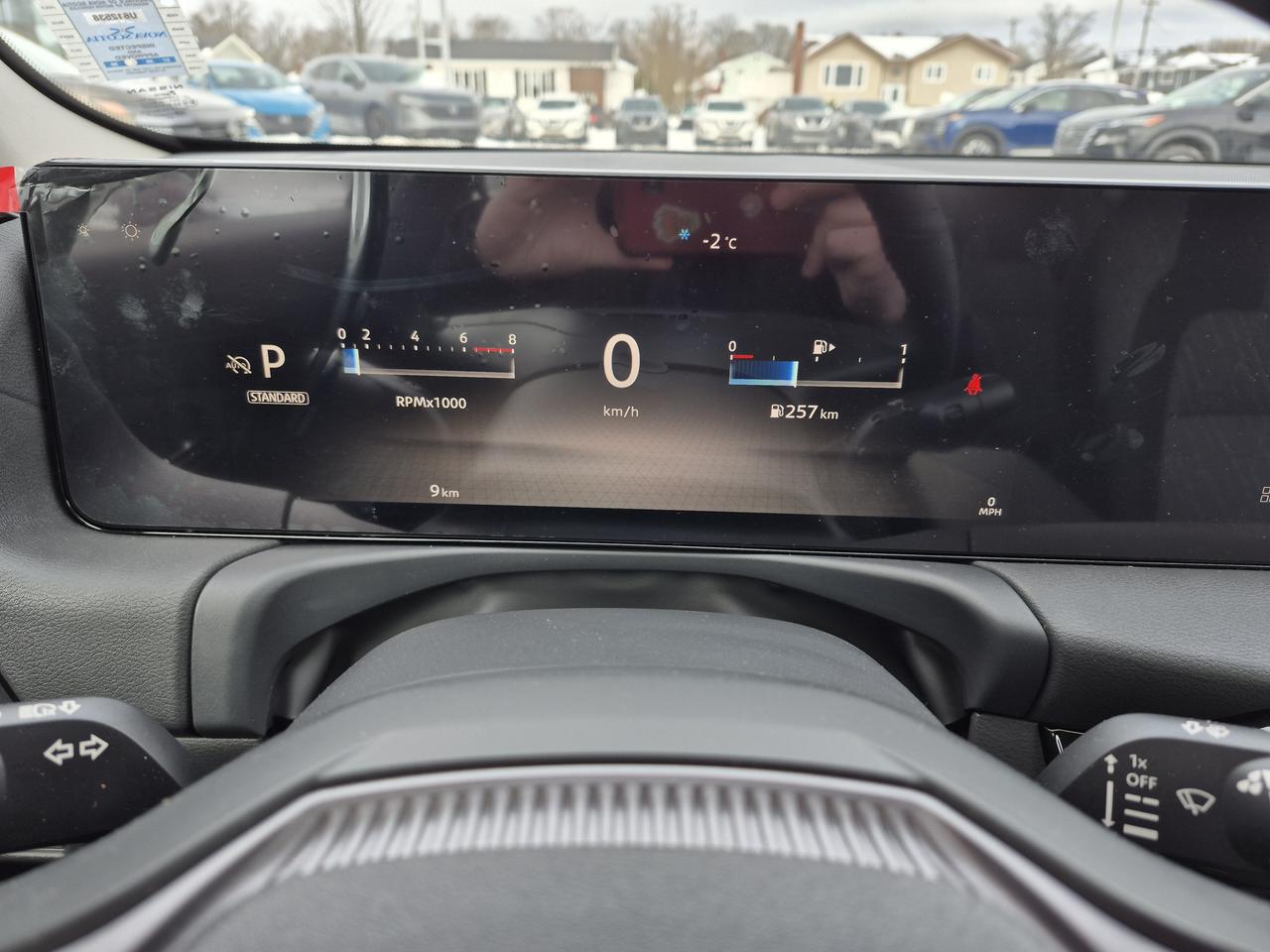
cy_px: 476
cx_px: 635
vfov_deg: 58.9
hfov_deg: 73.9
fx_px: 844
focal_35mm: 23
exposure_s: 1/180
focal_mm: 5.4
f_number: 1.8
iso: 25
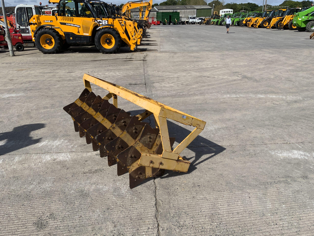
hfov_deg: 61.7
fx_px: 263
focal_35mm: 29
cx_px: 157
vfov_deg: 48.2
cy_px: 118
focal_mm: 3
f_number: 1.8
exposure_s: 1/2801
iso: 20
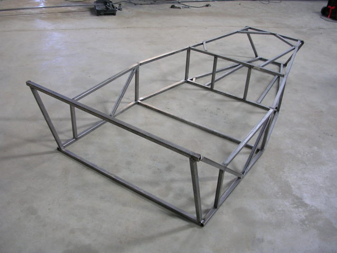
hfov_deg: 49.0
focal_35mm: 38
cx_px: 168
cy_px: 126
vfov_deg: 37.7
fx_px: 370
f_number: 2.8
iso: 50
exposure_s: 1/10.3
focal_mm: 5.8
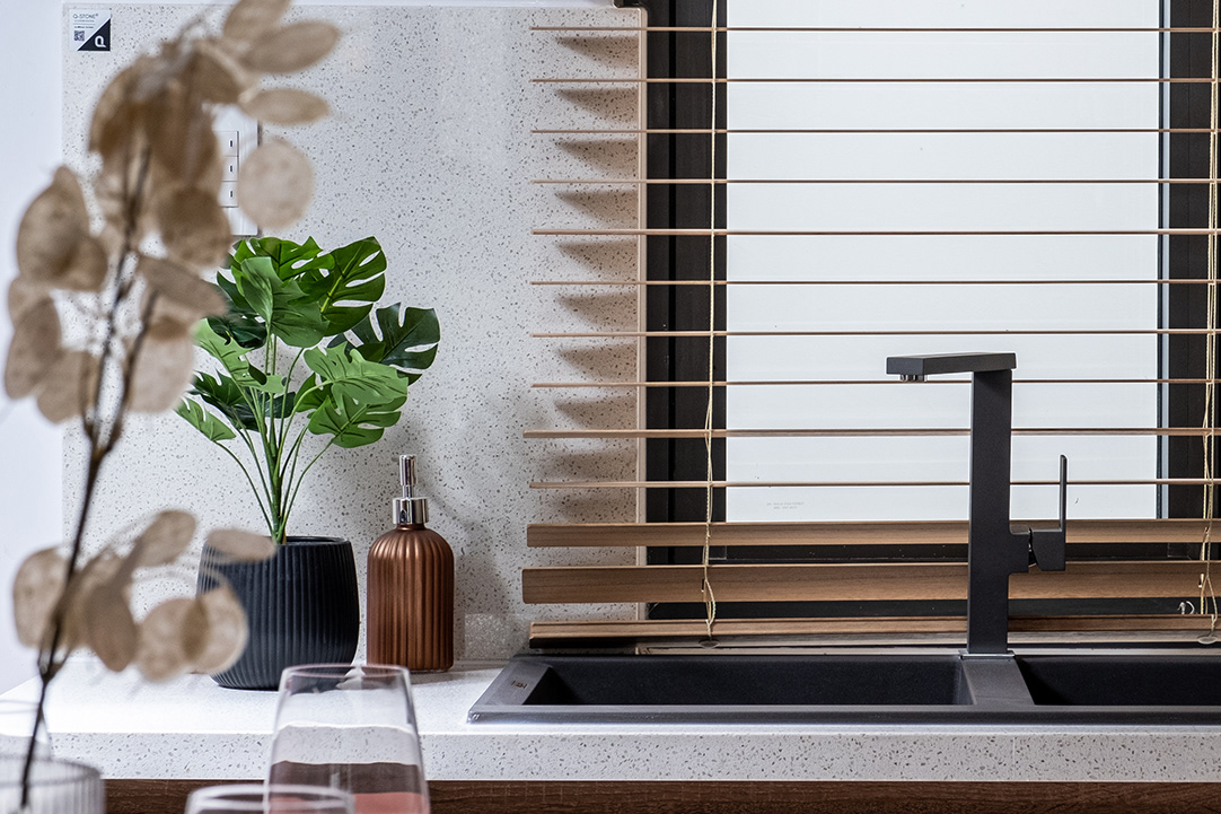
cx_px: 975
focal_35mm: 126
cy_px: 262
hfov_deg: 16.2
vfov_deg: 10.9
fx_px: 4273
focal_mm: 47
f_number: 7.1
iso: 400
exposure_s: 1/60
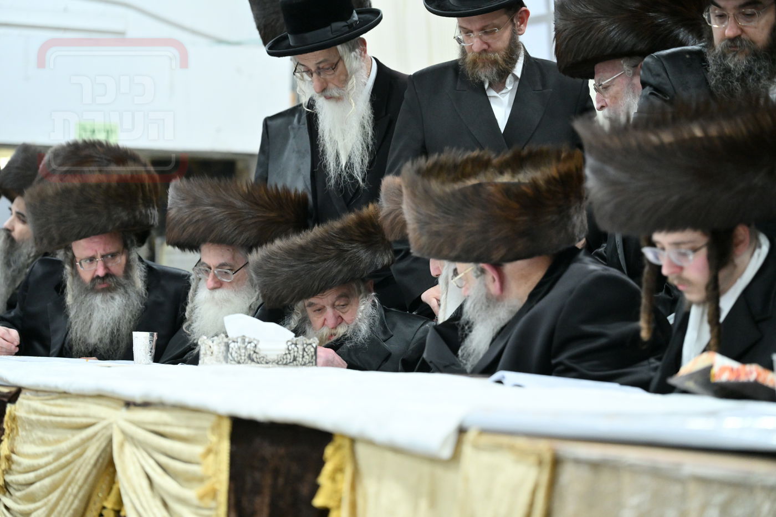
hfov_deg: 17.1
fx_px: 2586
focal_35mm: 120
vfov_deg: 11.4
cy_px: 258
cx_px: 388
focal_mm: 120
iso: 3200
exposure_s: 1/200
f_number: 4
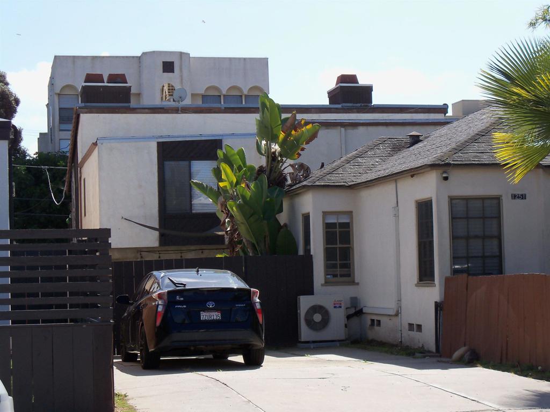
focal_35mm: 80
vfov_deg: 18.4
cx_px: 275
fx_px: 1271
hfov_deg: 24.4
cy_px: 206
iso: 80
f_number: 4.1
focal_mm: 14.2
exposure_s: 1/500
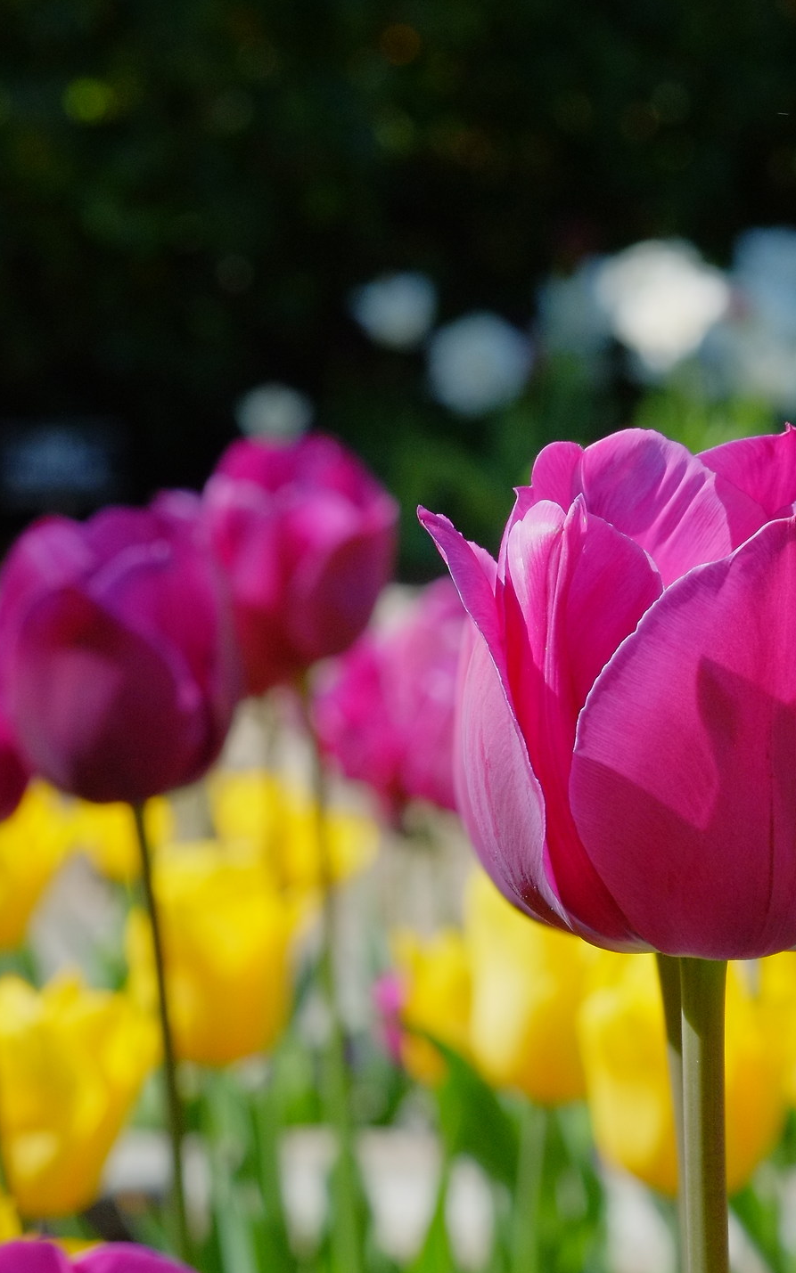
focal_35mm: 154
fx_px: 5346
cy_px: 705
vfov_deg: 13.6
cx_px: 809
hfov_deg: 8.5
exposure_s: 1/350
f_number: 10
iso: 800
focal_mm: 60
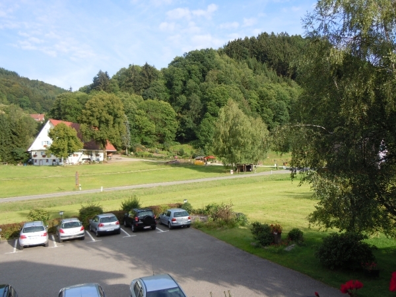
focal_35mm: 30
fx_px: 343
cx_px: 198
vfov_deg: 46.8
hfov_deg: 60.0
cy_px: 148
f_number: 3.5
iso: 100
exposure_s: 1/400
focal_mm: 5.4
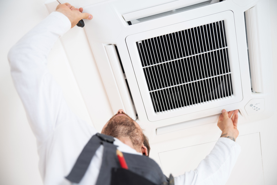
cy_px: 92
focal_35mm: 48
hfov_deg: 41.1
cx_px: 138
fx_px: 369
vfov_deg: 28.1
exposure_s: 1/100
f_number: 3.5
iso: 200
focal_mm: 48
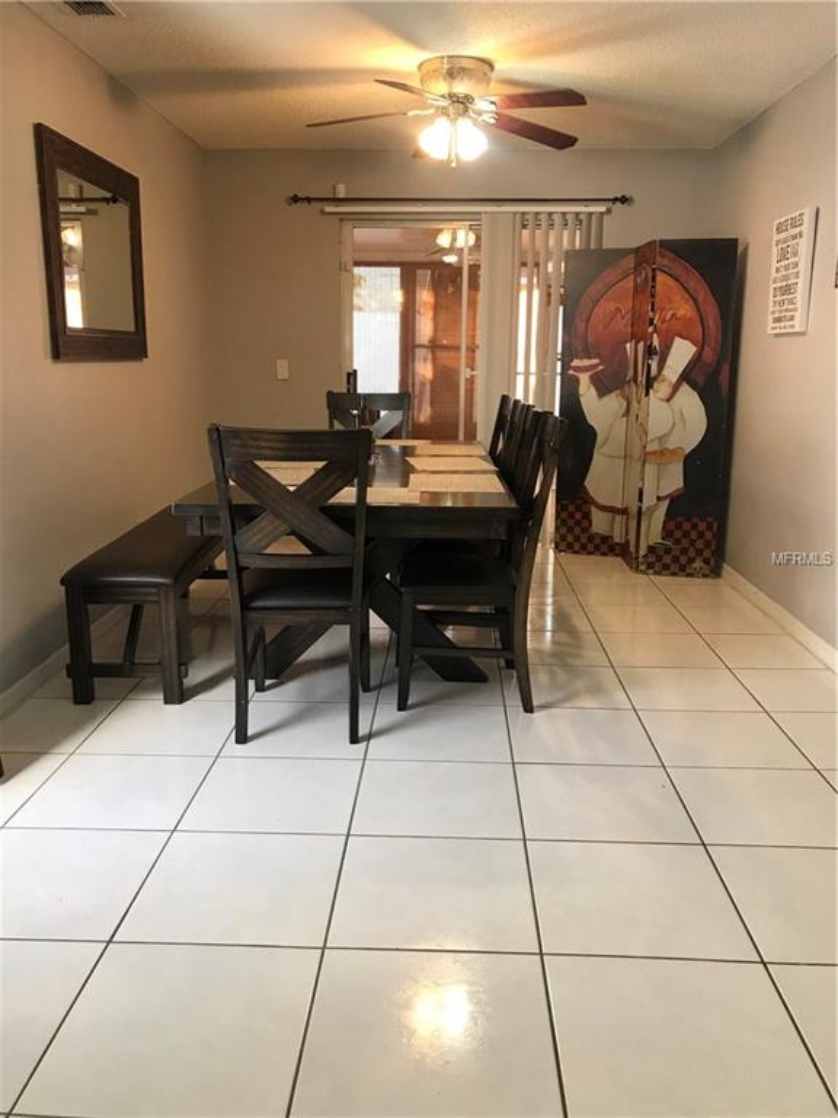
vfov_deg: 63.4
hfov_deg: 49.7
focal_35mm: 28
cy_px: 559
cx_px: 419
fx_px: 904
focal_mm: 3.99
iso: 32
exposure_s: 1/30
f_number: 1.8
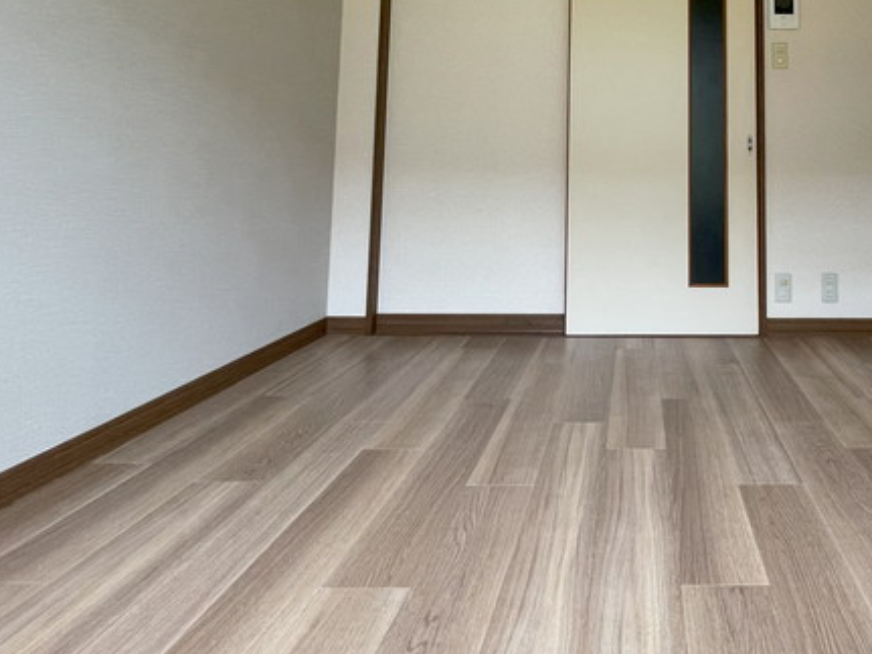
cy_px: 109
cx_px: 651
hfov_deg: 63.5
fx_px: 655
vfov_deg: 49.2
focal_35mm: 26
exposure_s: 1/99
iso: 200
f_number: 2.4
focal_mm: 1.55
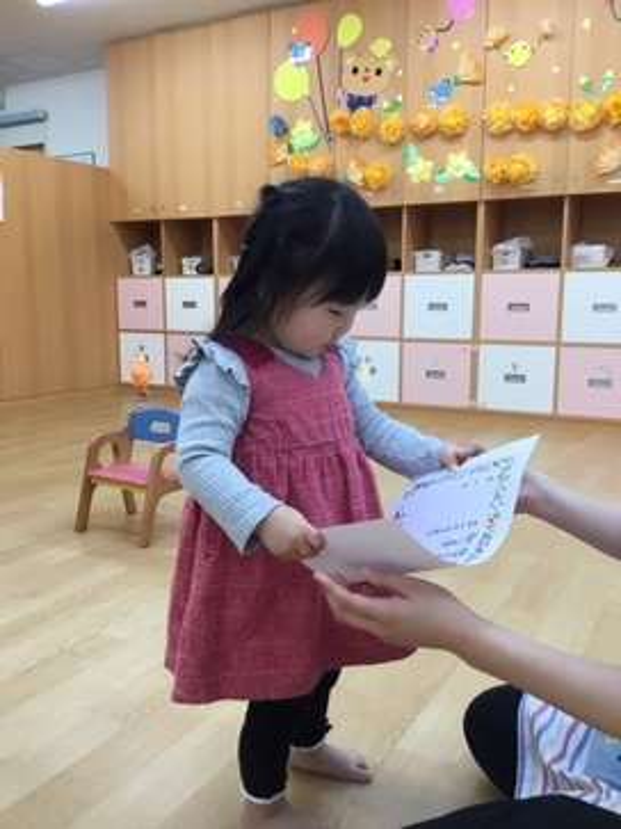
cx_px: 310
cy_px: 414
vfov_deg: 58.4
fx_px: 742
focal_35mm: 31
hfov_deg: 45.4
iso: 32
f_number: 2.4
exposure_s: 1/40
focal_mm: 3.3
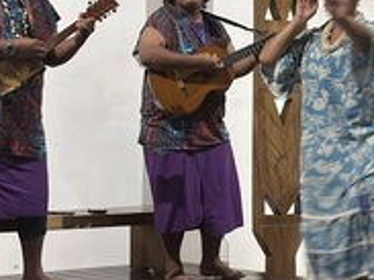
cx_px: 125
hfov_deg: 18.7
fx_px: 1134
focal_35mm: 105
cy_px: 116
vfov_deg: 14.1
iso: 500
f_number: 1.78
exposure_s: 1/40
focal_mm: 6.86
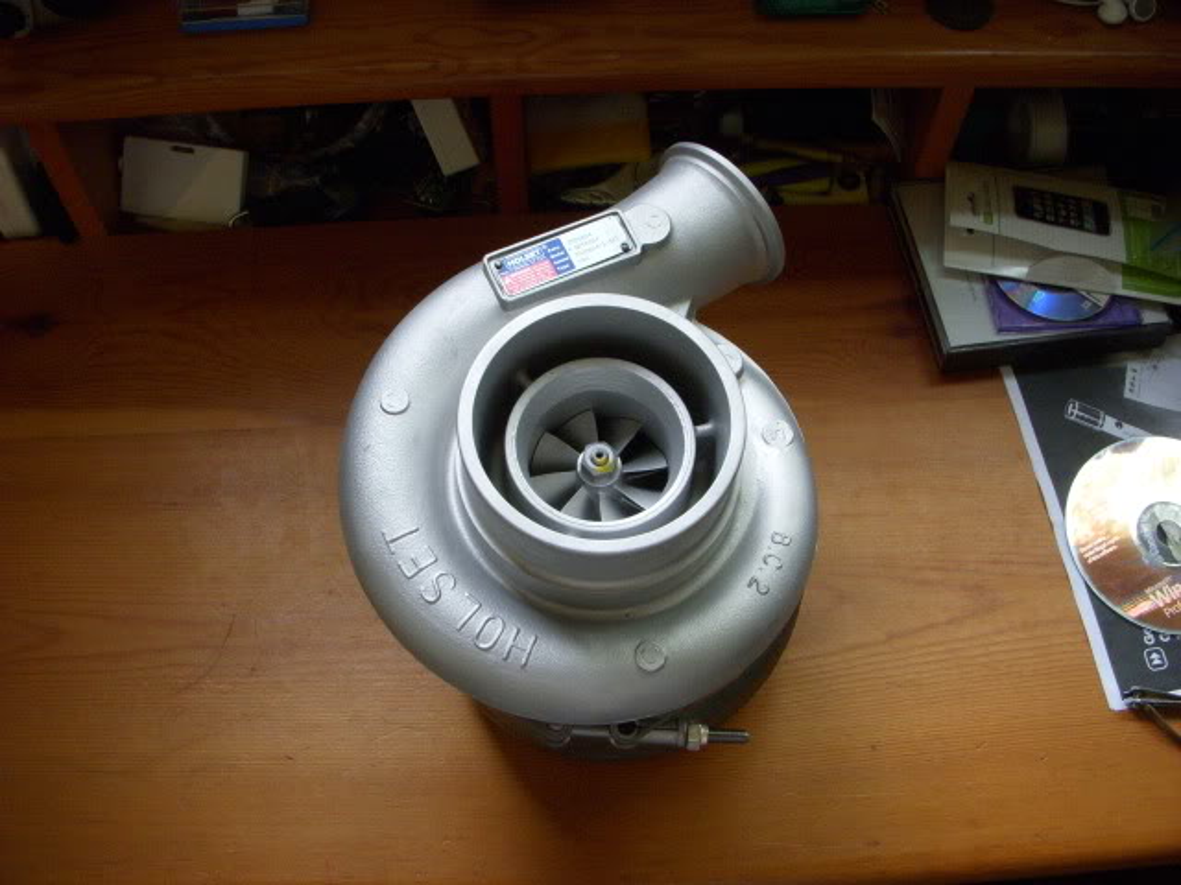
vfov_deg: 37.7
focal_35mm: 38
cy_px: 442
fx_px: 1296
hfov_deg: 49.0
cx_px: 590
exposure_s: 1/8
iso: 400
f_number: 3.3
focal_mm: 6.3
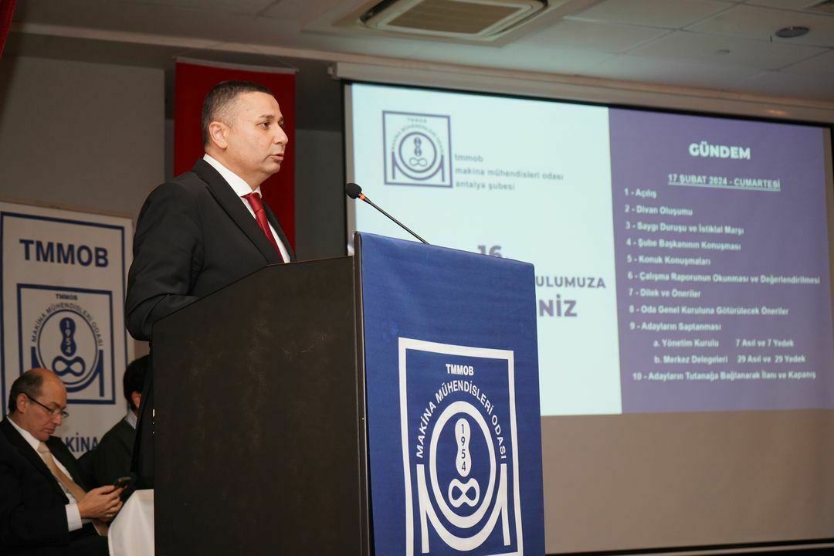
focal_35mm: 67
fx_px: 1552
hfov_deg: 30.1
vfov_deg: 20.3
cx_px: 417
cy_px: 278
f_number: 5.6
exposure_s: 1/125
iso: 2000
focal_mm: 67
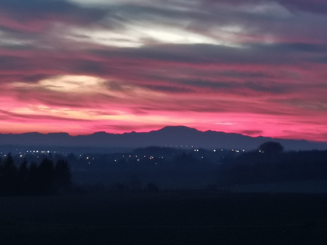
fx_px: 1549
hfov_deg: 12.0
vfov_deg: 9.1
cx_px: 164
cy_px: 122
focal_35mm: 164
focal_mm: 7.48
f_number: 2.4
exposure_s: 1/33.3
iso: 320
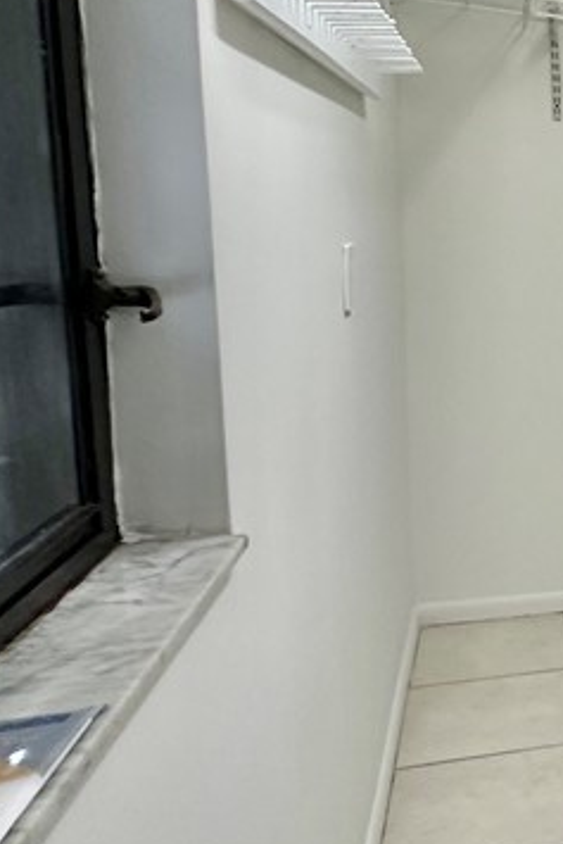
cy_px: 383
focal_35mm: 42
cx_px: 960
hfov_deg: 22.3
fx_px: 984
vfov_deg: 46.3
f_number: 2.2
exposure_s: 1/120
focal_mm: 2.22
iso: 320
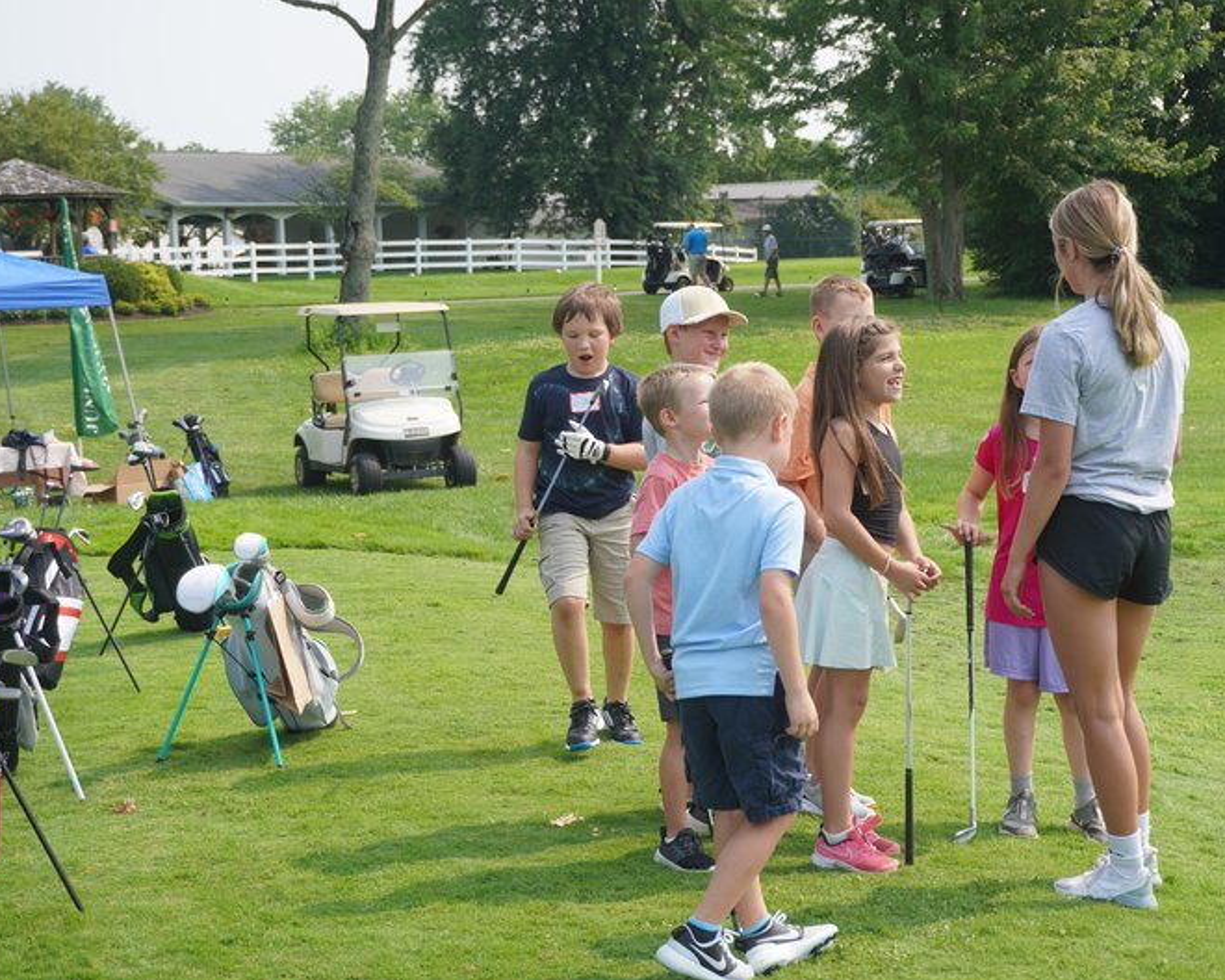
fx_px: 2413
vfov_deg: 23.0
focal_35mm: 67
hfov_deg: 28.5
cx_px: 690
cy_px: 493
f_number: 5.6
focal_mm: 39
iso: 100
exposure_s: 1/320
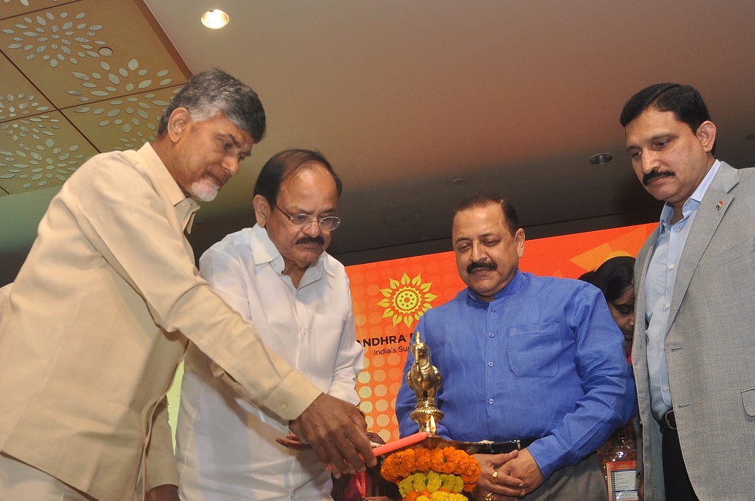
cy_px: 341
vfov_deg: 31.5
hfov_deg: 46.2
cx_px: 300
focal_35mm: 42
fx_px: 880
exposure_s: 1/125
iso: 400
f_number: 4.5
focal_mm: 18
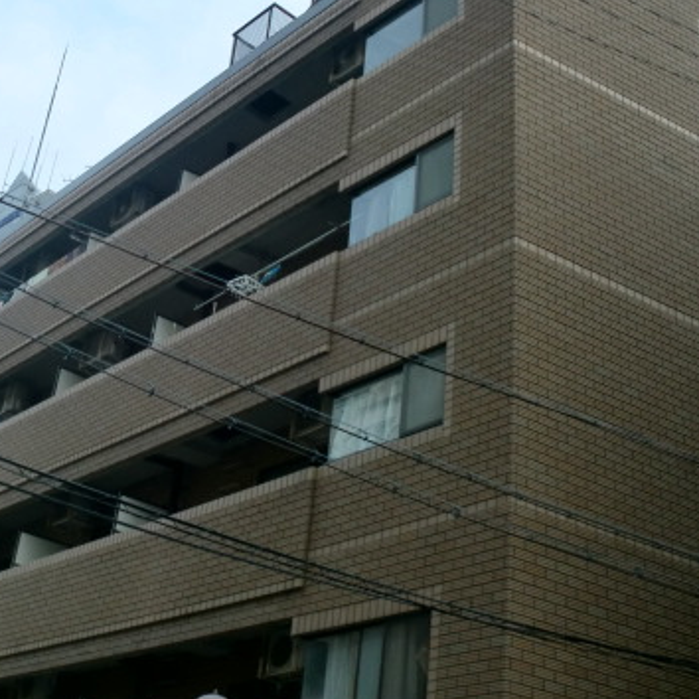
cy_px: 269
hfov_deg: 30.2
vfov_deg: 30.5
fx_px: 1279
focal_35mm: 56
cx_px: 192
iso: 64
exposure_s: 1/640
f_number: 3.1
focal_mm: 6.3
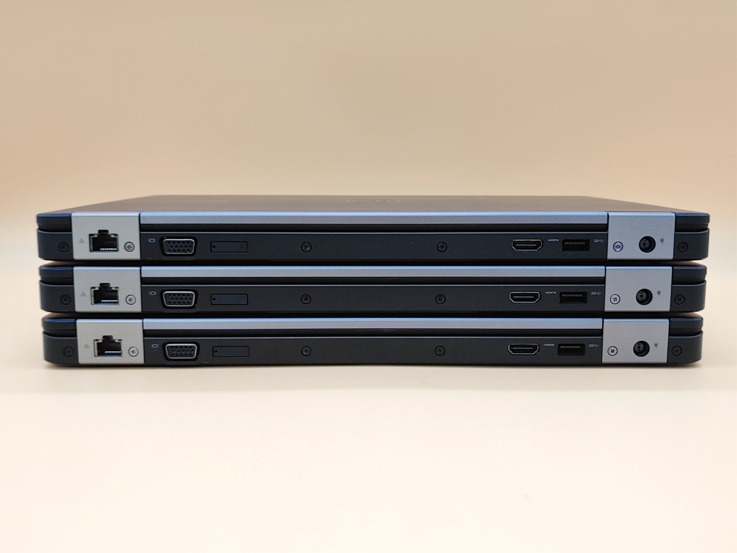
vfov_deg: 39.7
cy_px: 276
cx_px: 368
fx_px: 766
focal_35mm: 36
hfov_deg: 51.4
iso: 50
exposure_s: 1/65
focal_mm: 4.36
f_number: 1.8
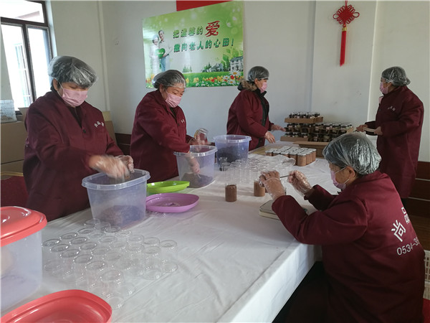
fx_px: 335
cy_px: 162
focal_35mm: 27
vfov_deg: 51.4
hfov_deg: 65.3
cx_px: 215
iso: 160
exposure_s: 1/30
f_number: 2.2
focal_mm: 4.5
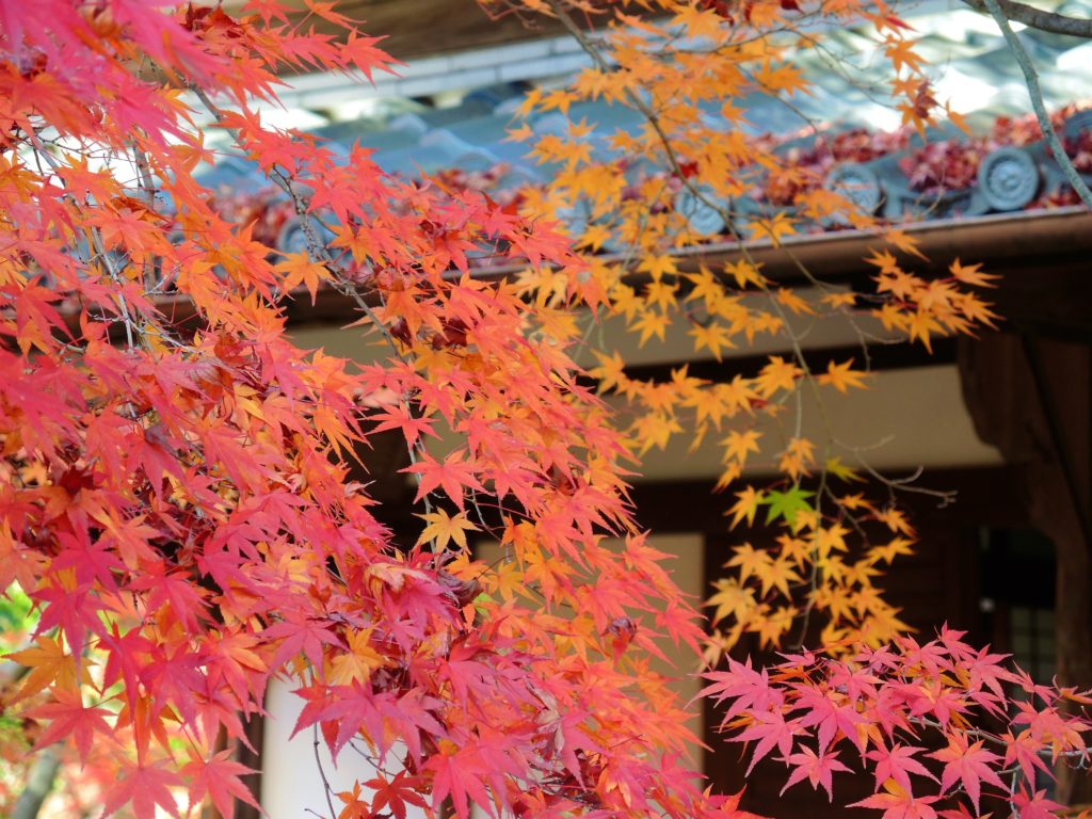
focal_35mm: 117
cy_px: 410
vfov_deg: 12.7
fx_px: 3691
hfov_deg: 16.8
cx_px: 546
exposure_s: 1/60
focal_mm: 25
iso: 160
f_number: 3.5
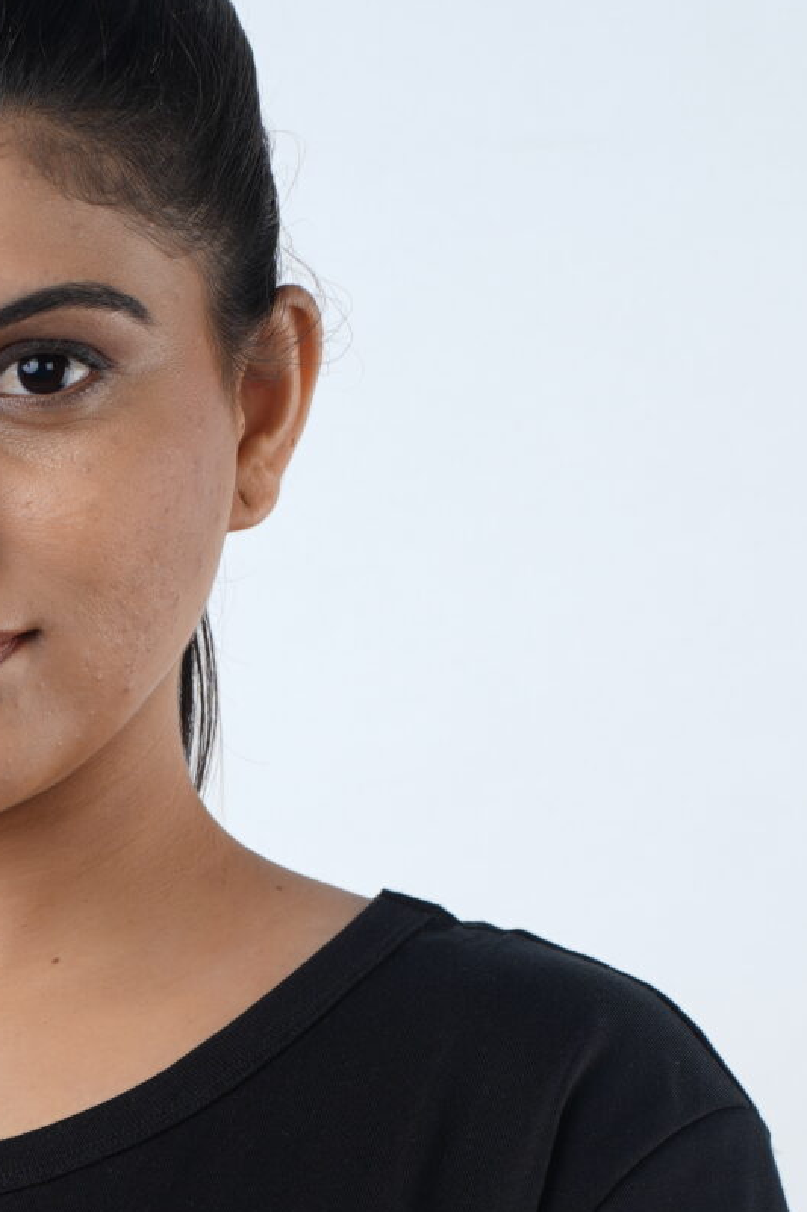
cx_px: -158
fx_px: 9149
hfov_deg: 5.0
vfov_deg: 7.5
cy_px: 1462
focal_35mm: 272
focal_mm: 85
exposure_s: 1/160
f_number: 13
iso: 50
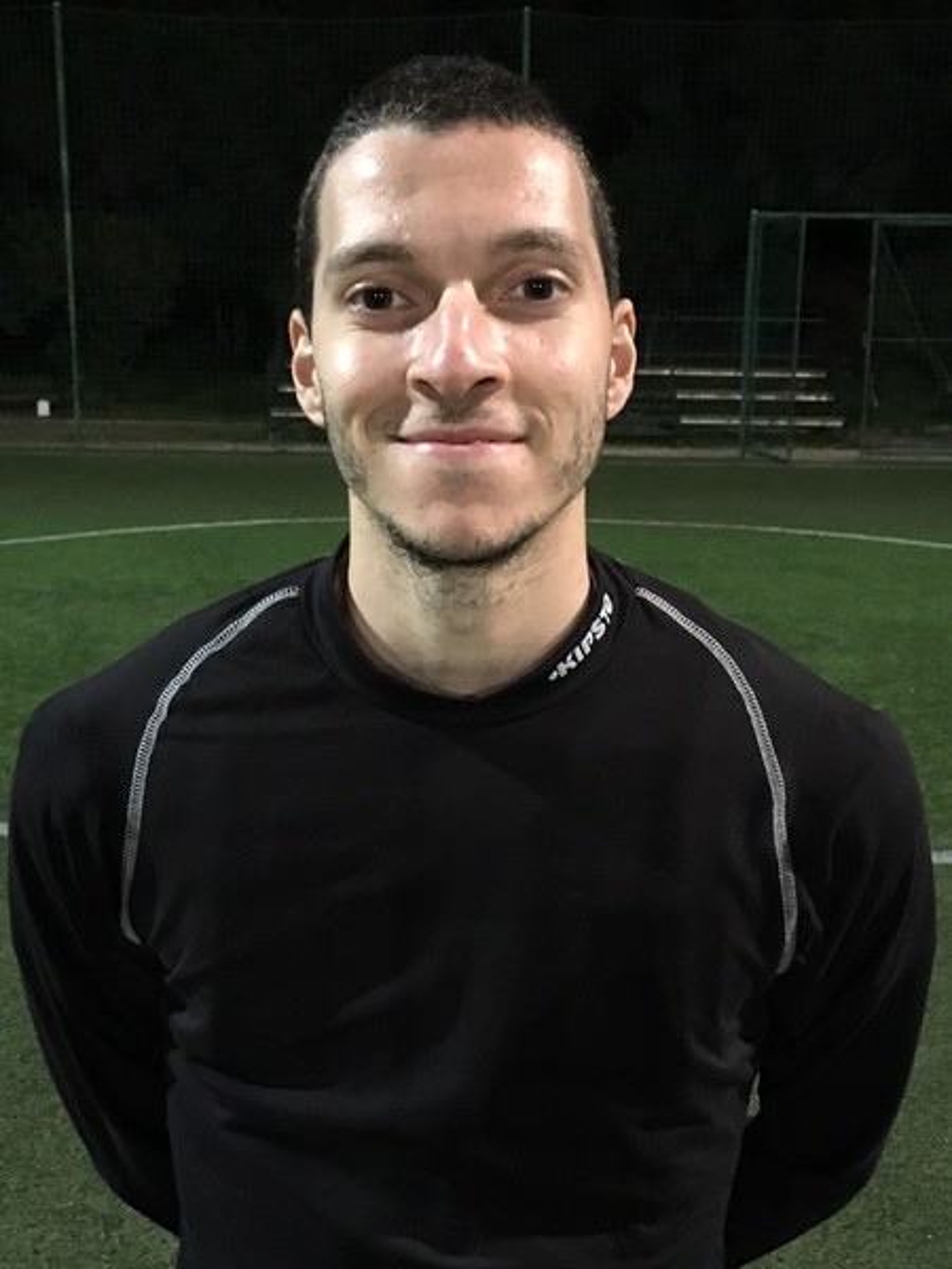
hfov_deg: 48.2
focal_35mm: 29
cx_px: 476
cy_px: 634
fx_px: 1063
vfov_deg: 61.7
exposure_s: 1/17
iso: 400
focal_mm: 4.15
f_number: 2.2
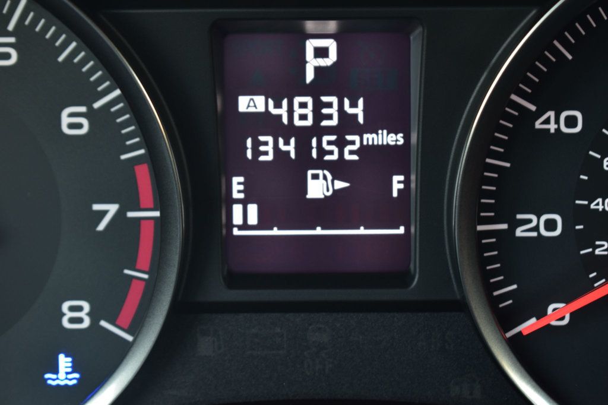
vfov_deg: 16.5
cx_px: 304
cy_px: 202
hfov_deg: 24.6
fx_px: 1393
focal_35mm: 82
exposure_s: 1/20
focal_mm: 55
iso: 400
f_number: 6.3
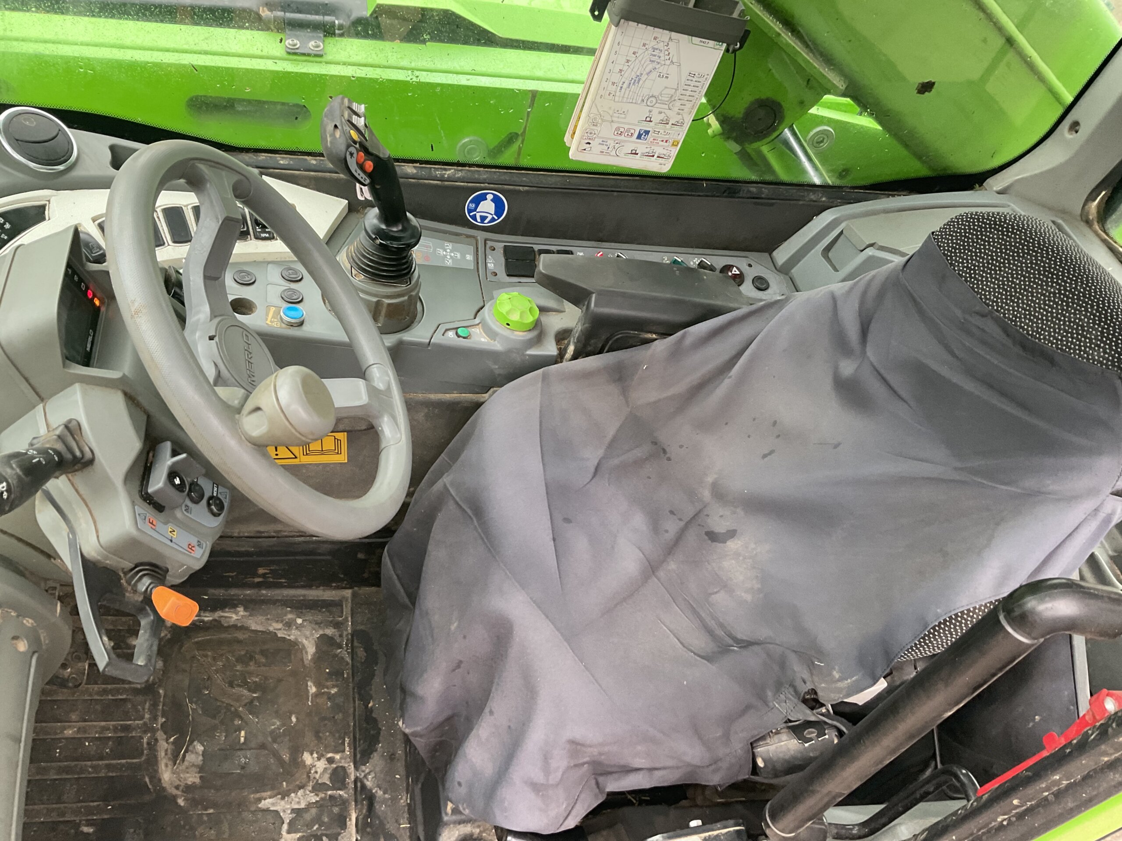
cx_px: 561
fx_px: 940
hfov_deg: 61.7
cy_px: 420
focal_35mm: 29
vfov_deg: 48.2
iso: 80
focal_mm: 3
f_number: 1.8
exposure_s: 1/60
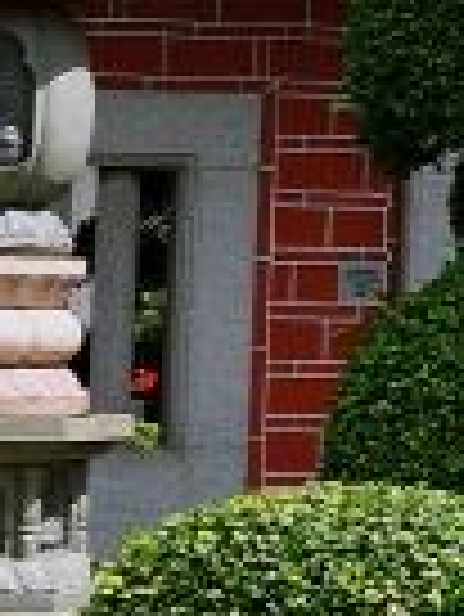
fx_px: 5264
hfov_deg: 4.7
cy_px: -153
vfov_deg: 6.7
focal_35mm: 295
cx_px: 1635
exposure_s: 1/400
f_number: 5.6
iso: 100
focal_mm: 35
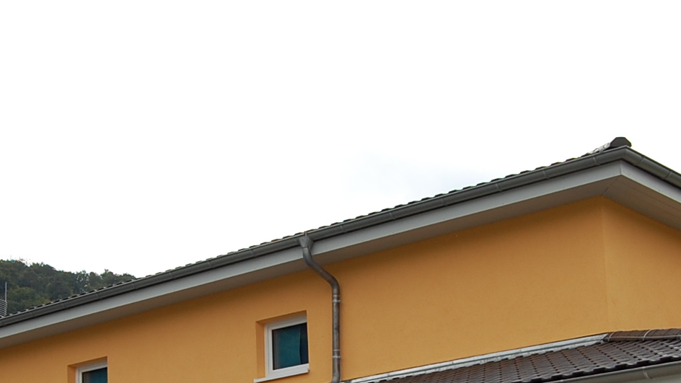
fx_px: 1354
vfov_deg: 15.6
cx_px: 263
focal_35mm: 75
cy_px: 430
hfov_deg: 28.1
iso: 200
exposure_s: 1/500
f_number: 6.3
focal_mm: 20
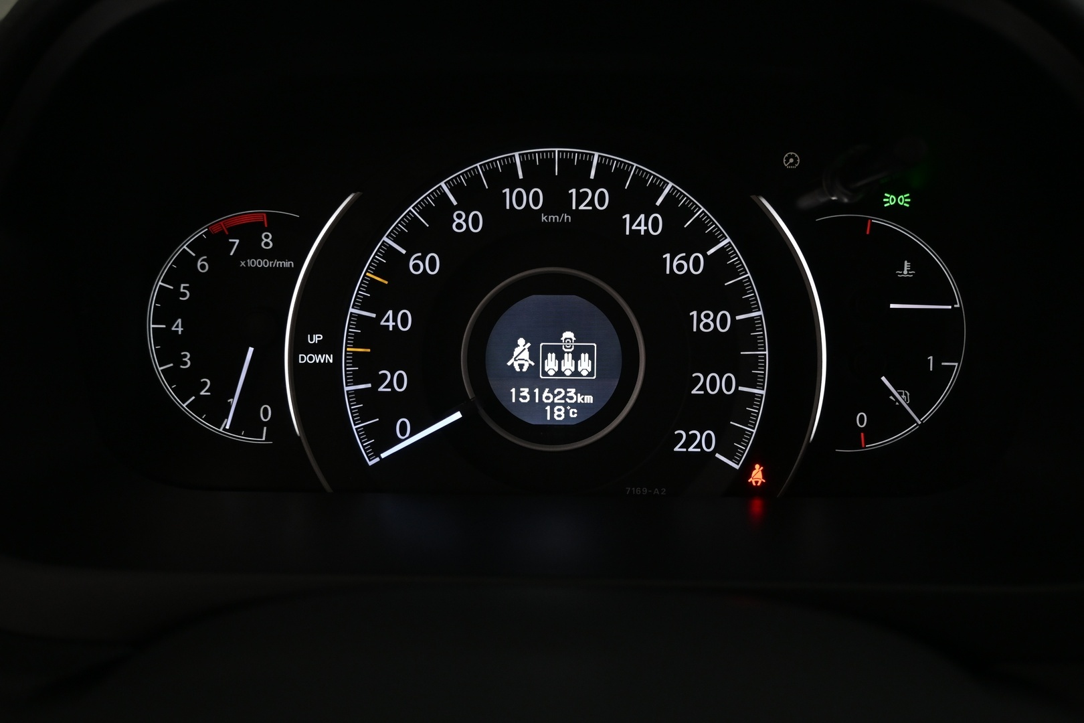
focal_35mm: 34
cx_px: 542
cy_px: 362
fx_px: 1016
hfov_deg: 56.1
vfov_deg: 39.1
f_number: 4
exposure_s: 1/40
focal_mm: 22.5
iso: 900
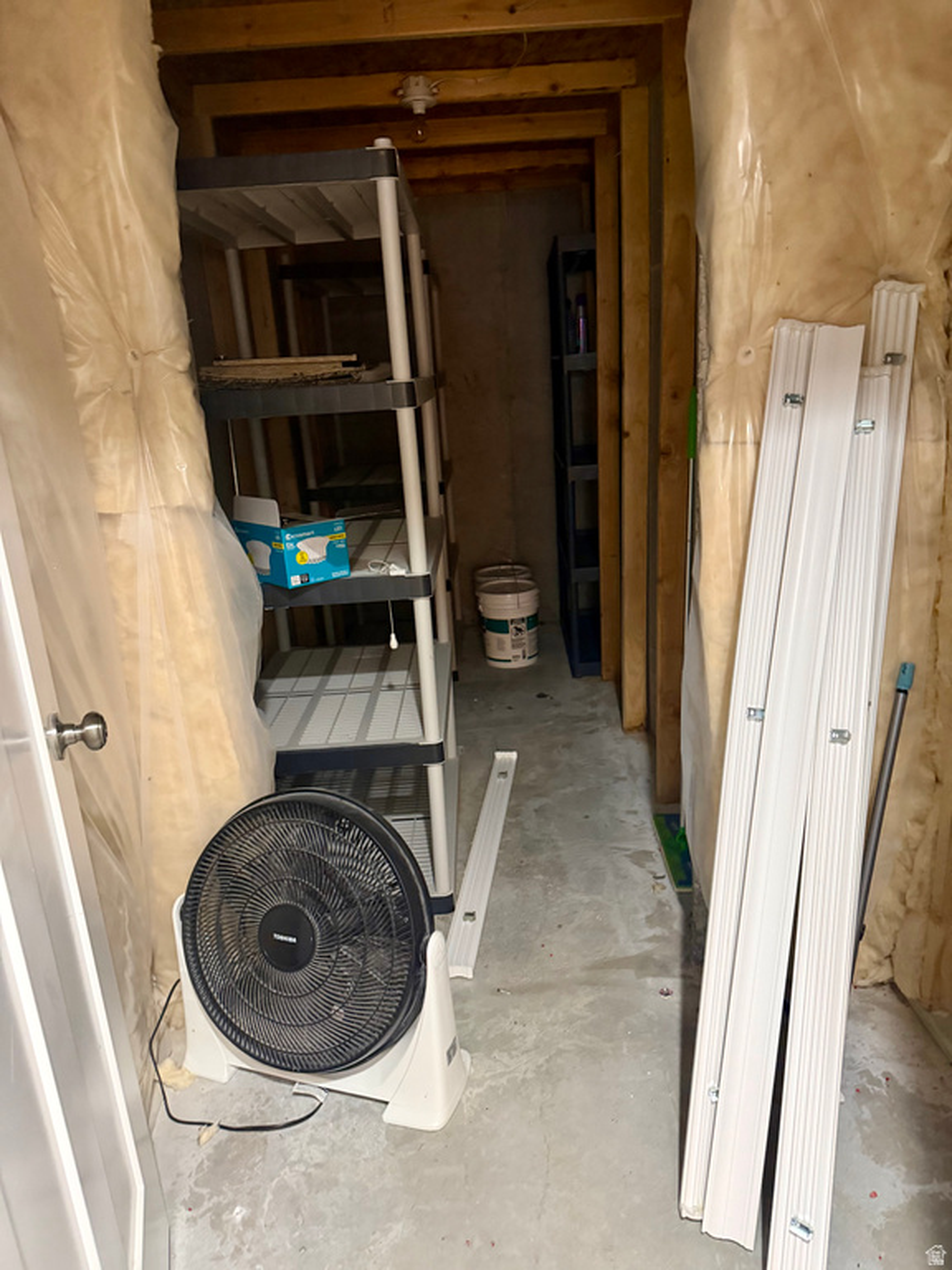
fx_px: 880
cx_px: 476
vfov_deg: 71.6
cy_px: 635
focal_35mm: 24
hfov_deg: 56.8
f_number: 1.78
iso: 800
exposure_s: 1/40
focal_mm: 6.76
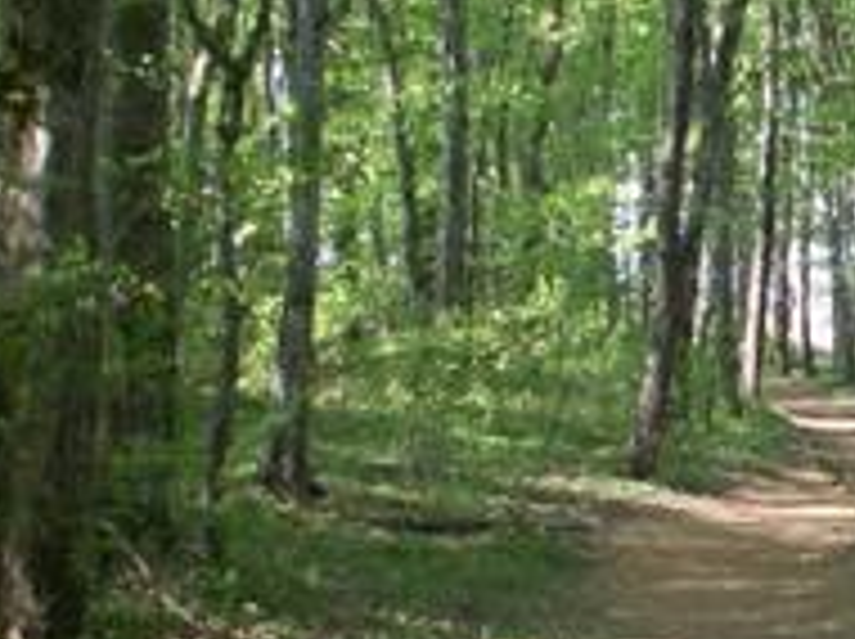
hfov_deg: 16.4
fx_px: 2911
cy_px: 410
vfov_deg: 12.5
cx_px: 832
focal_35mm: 118
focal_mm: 5.86
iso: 50
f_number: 2.8
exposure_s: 1/50
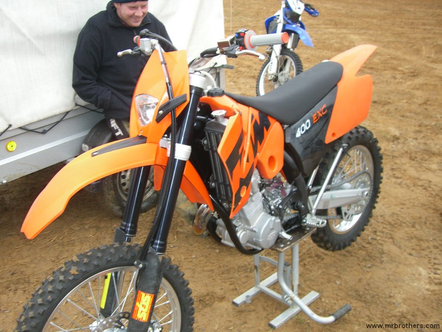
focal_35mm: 38
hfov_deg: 49.0
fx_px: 485
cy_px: 166
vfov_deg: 37.7
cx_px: 221
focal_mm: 6.2
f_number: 2.7
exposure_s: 1/60
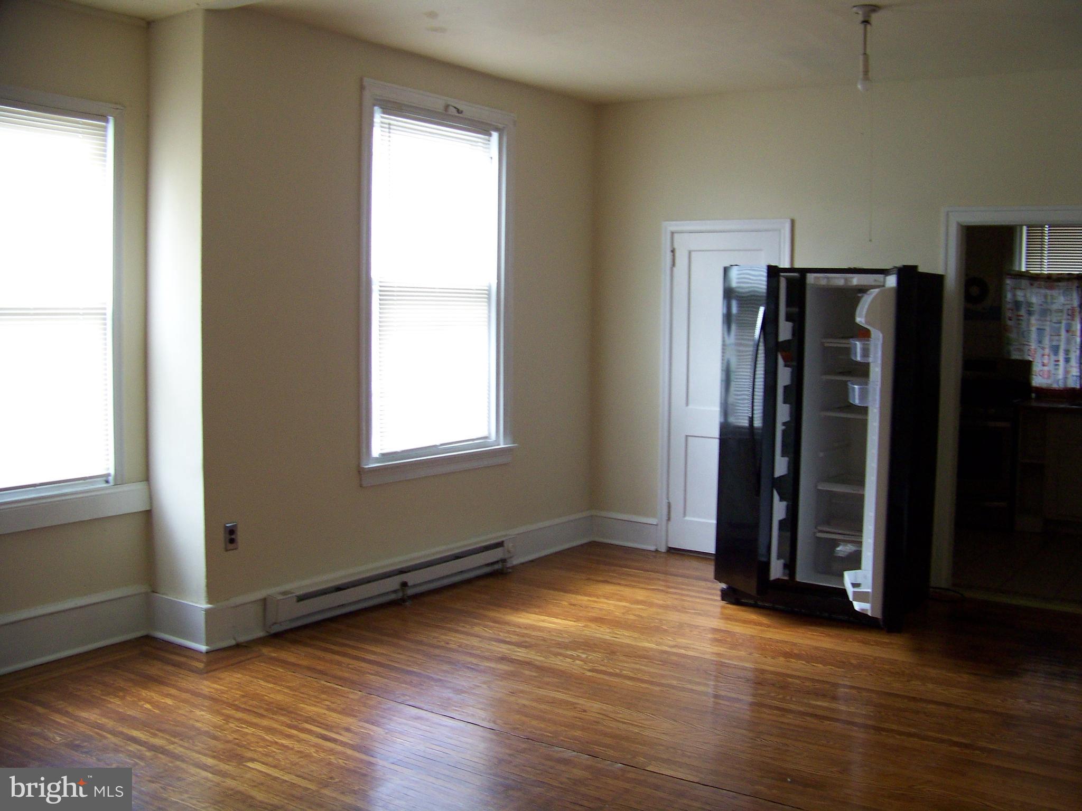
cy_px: 406
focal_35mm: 36
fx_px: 1125
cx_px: 541
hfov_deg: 51.4
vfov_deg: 39.7
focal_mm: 5.85
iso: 100
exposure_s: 1/30
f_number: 2.8
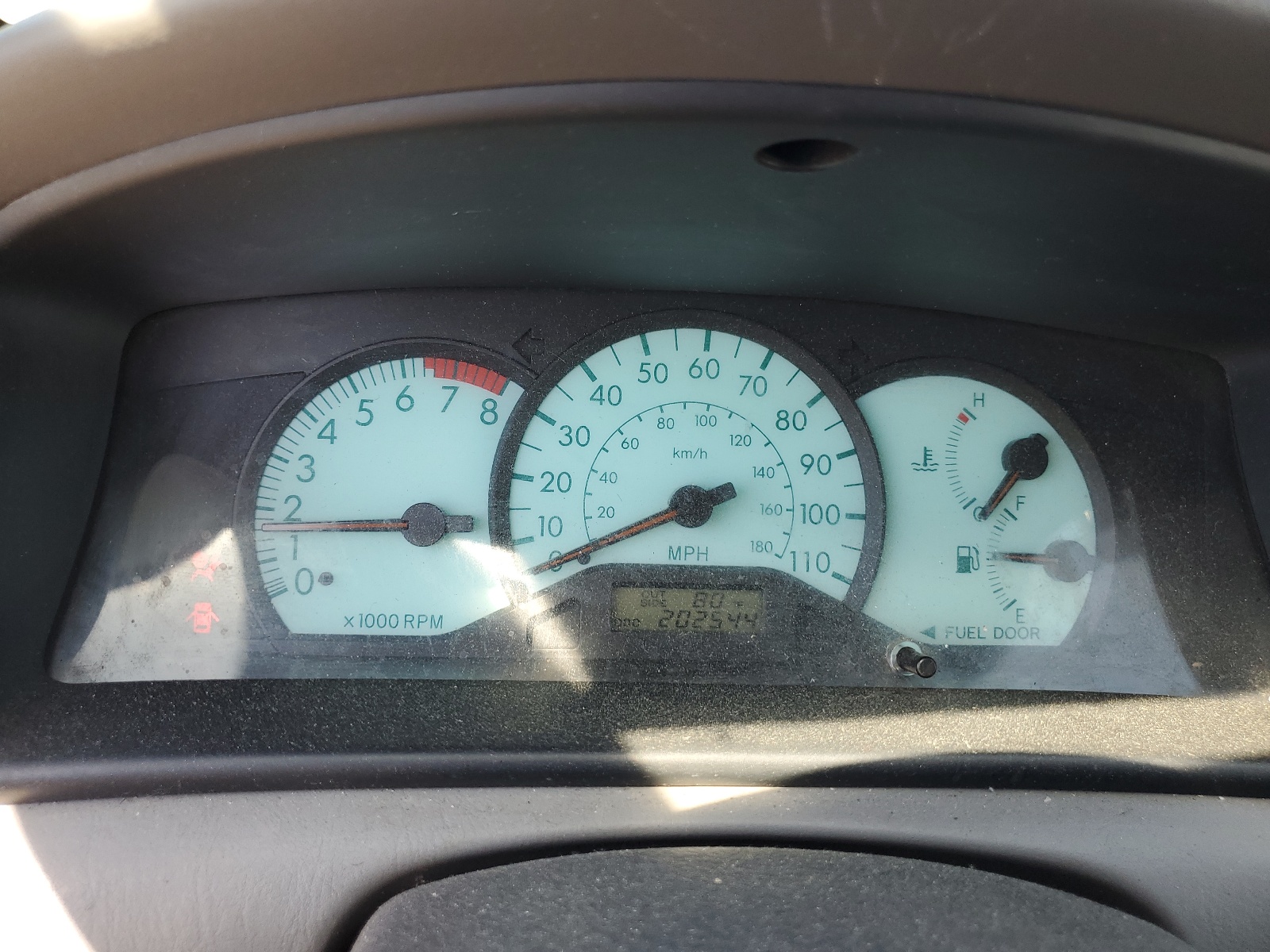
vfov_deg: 53.1
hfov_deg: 67.3
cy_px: 476
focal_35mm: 26
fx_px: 954
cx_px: 635
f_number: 1.5
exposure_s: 1/238
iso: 50
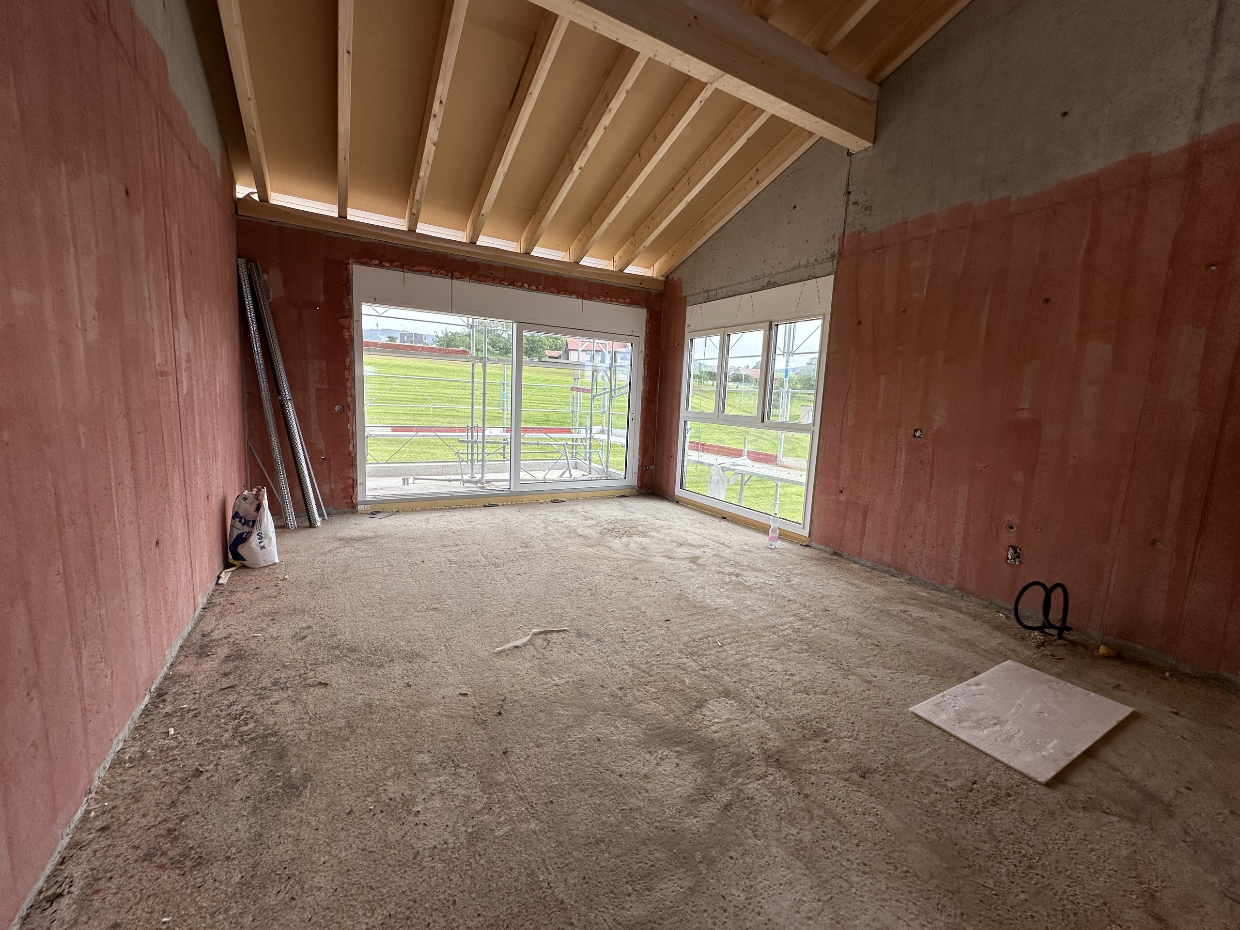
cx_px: 620
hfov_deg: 102.1
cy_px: 465
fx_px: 502
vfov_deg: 85.7
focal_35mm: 14
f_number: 2.2
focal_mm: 2.22
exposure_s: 1/299
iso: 40
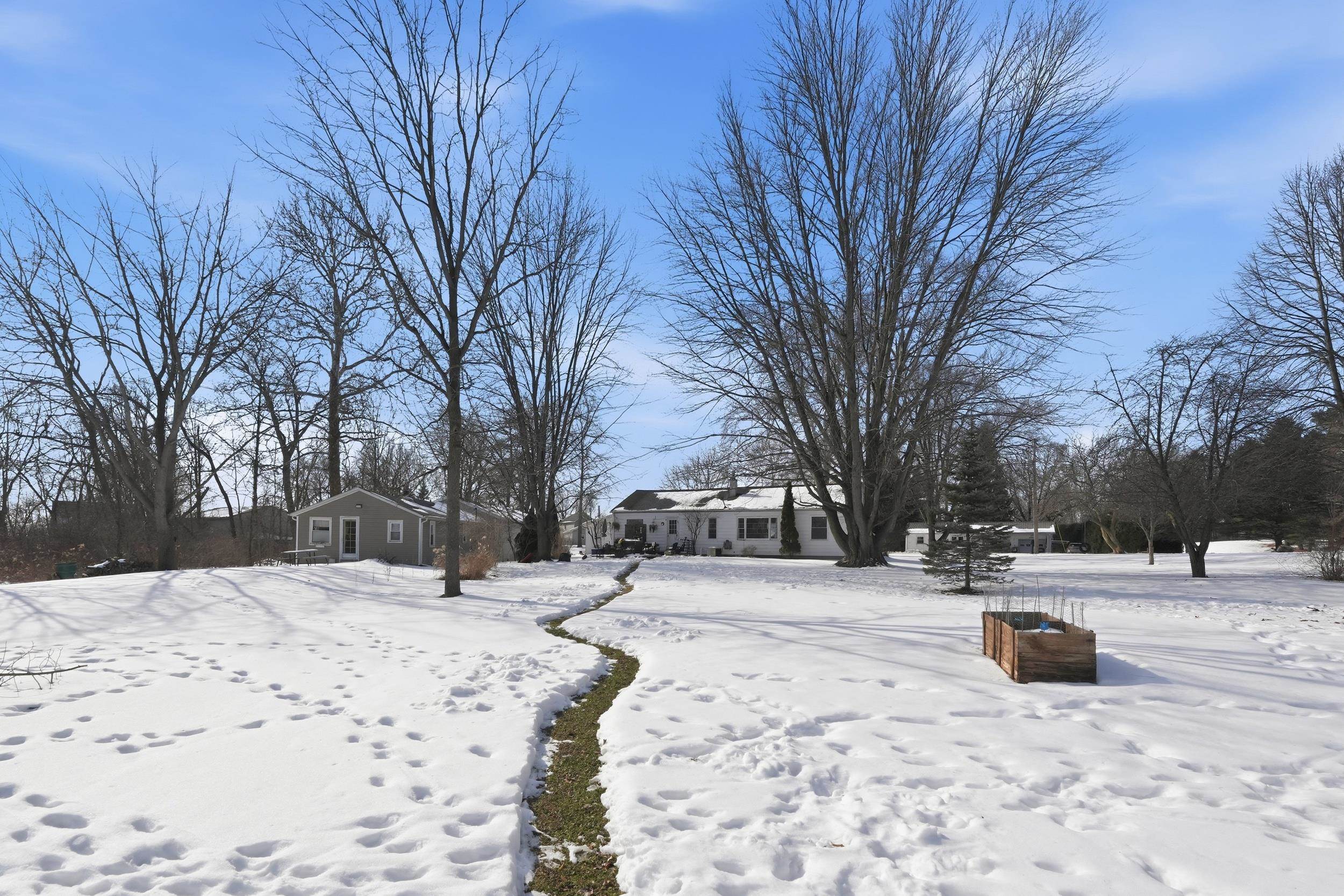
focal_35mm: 15
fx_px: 560
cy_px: 448
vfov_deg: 77.3
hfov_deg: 100.4
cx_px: 672
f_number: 10
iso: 250
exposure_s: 1/1250
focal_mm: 10
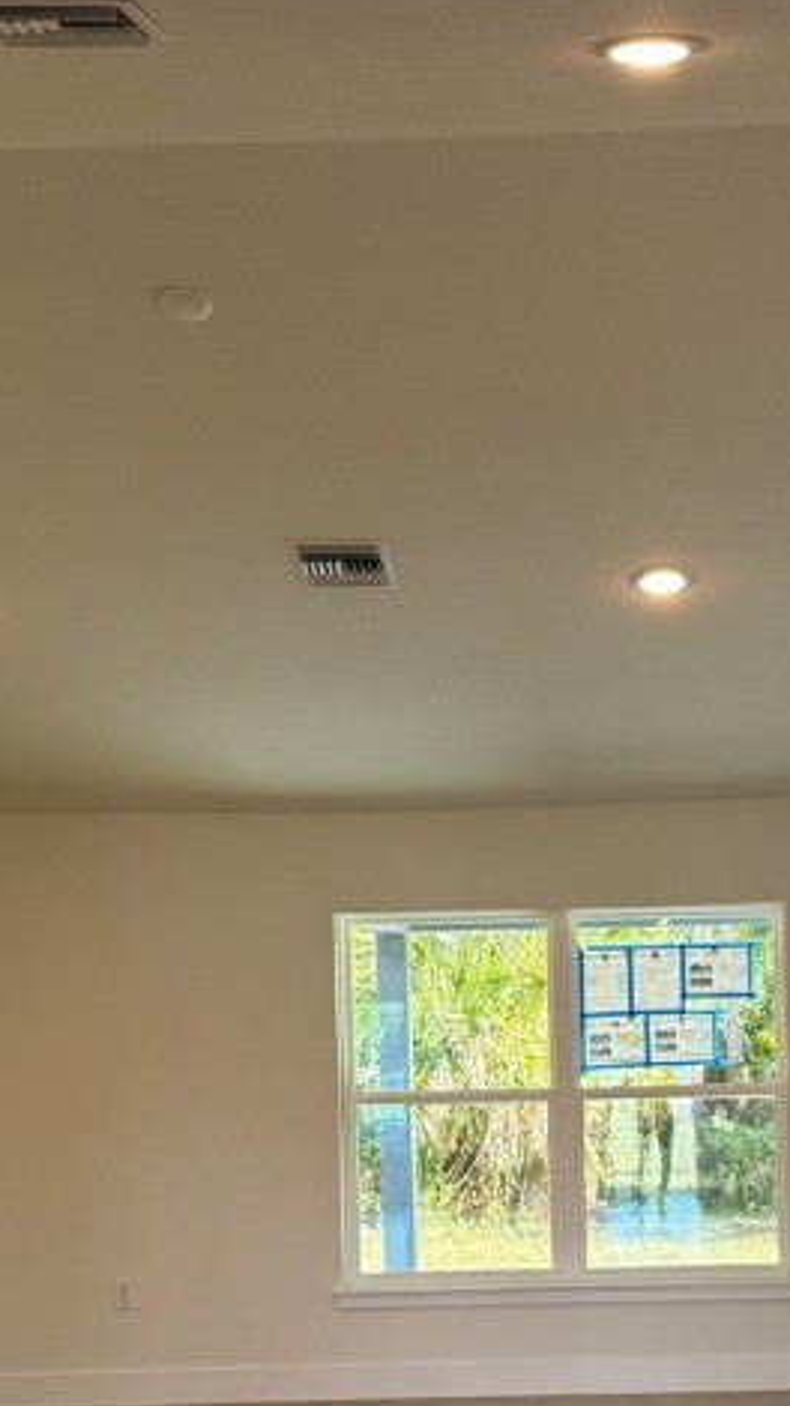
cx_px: 619
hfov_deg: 20.8
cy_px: 1086
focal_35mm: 57
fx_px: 2125
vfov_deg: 35.6
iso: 64
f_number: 1.78
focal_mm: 6.76
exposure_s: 1/120
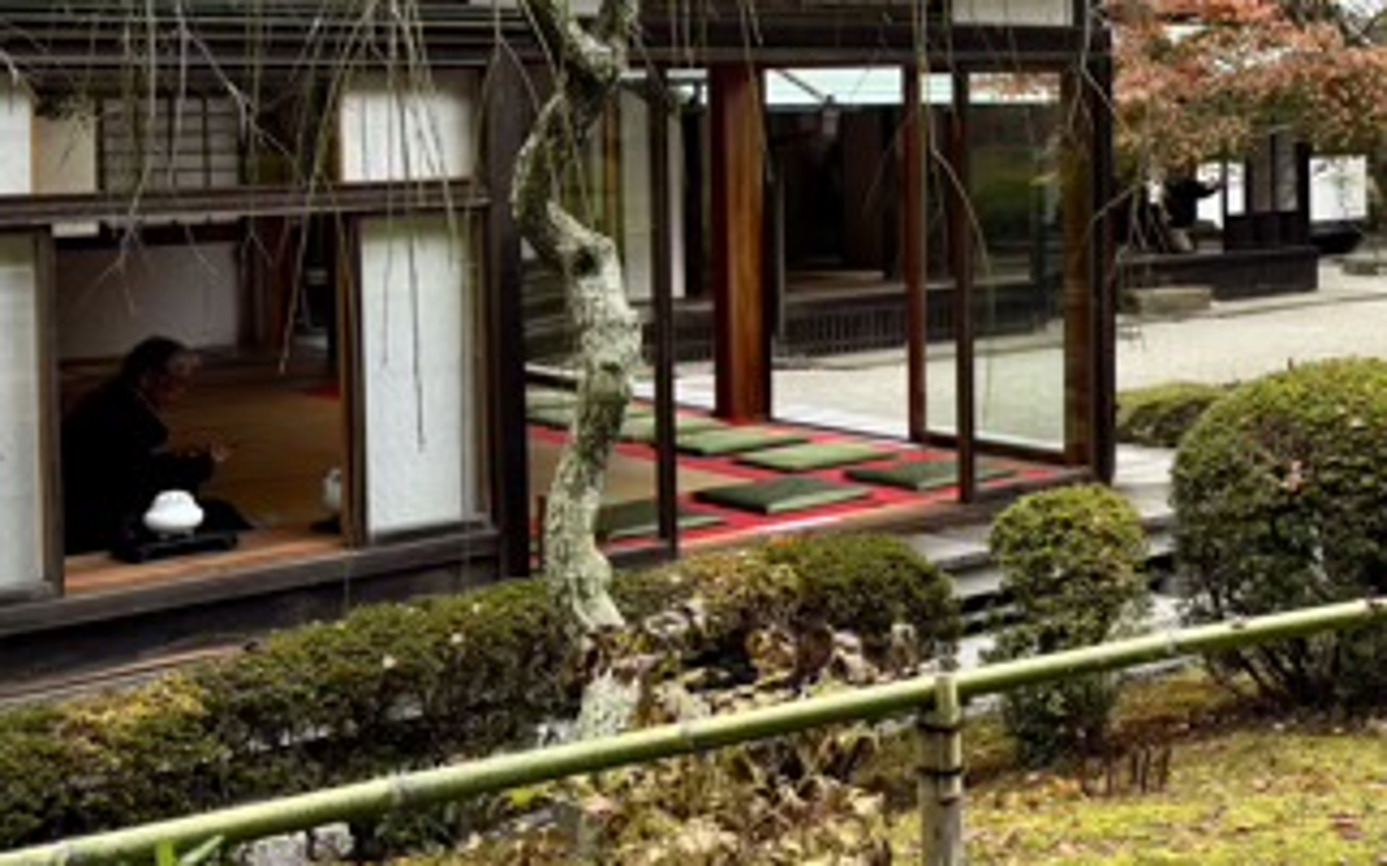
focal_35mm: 60
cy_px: 179
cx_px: 1434
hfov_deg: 31.1
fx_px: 2267
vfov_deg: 21.4
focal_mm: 5.96
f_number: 1.6
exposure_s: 1/172
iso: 50
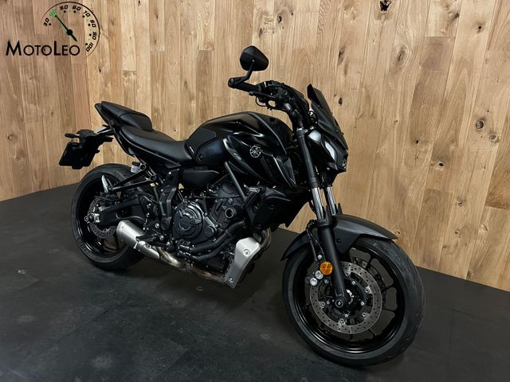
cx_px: 255
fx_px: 383
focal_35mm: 26
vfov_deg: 53.1
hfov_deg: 67.3
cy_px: 191
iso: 500
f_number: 1.6
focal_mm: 5.1
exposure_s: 1/25
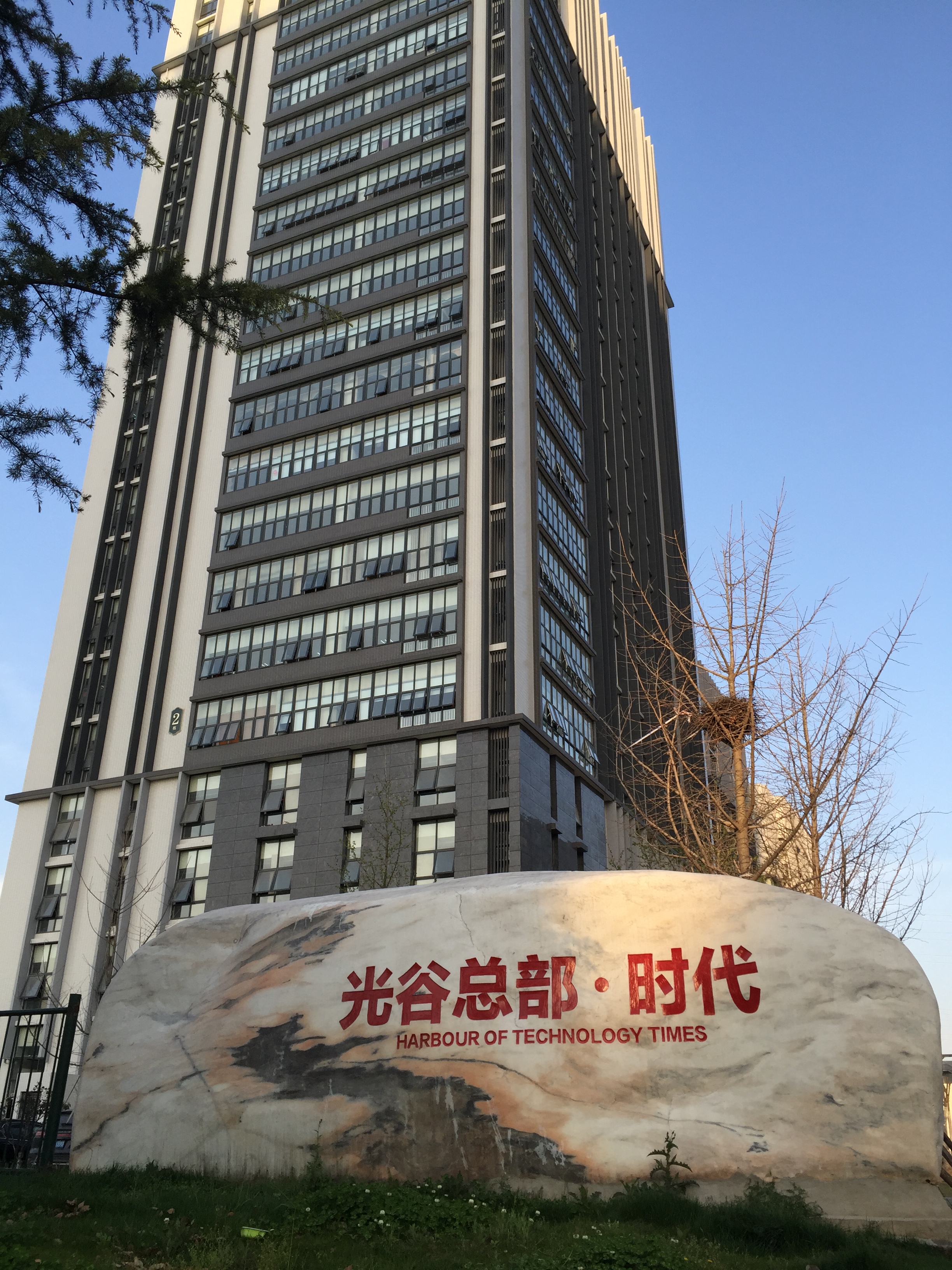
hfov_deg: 48.2
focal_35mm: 29
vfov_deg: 61.7
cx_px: 476
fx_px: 1063
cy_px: 635
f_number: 2.2
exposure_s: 1/565
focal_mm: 4.15
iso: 32
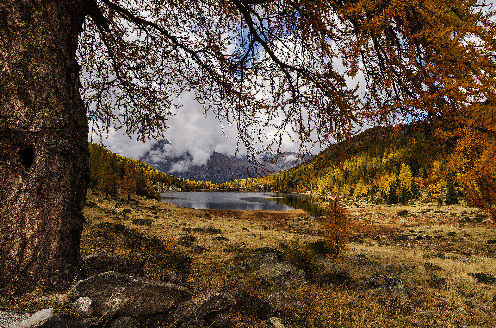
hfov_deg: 90.1
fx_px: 247
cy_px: 164
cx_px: 248
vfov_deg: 67.1
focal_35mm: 18
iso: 100
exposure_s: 1/250
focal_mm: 12
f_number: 10
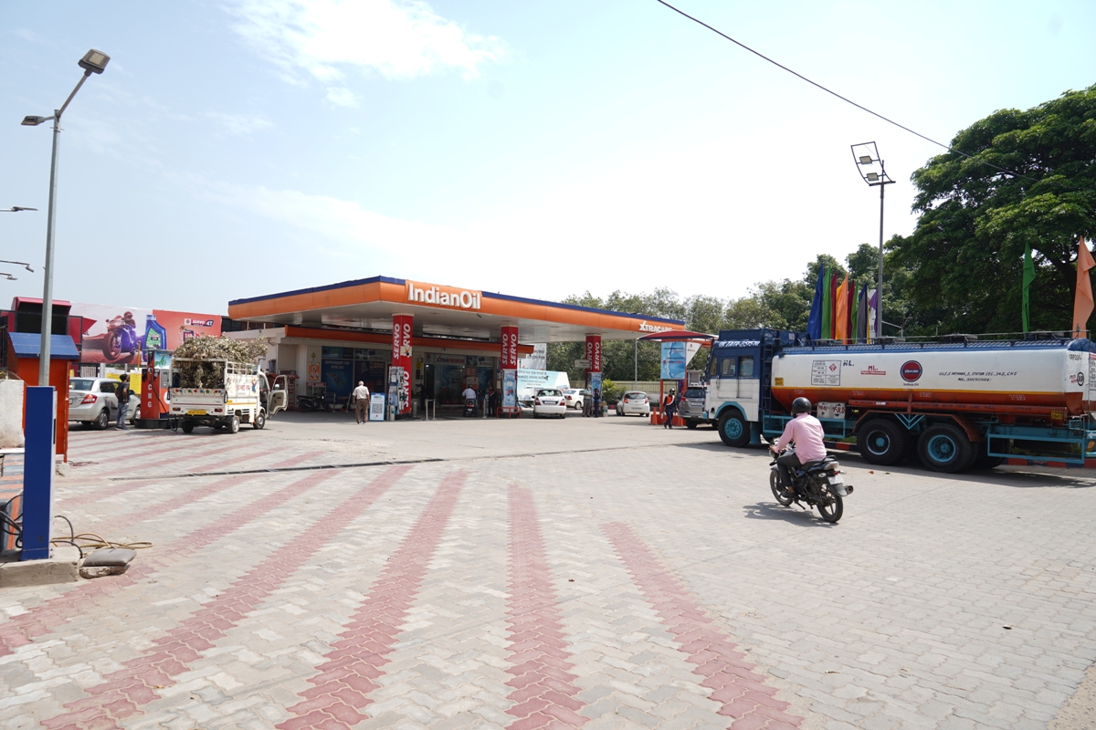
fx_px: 731
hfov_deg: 73.7
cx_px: 548
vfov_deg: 53.1
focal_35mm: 24
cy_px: 365
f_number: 5.6
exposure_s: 1/320
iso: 80
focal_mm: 24
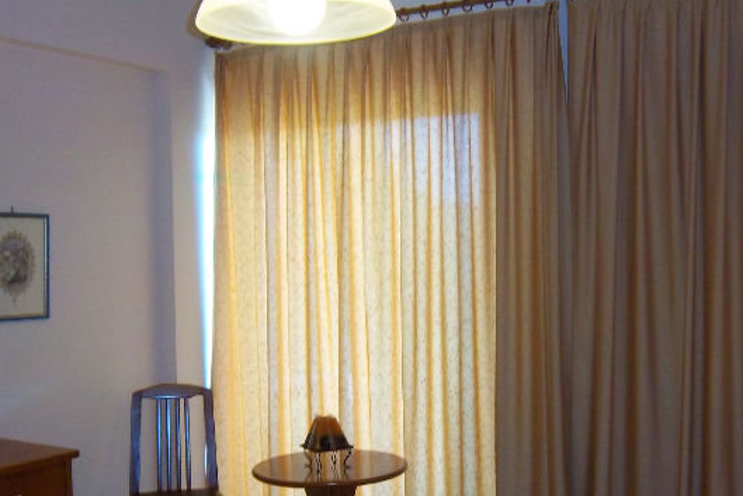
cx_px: 426
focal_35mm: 44
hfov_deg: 44.4
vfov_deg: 30.5
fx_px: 908
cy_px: 267
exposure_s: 1/30
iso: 160
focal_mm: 5.05
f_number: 3.5
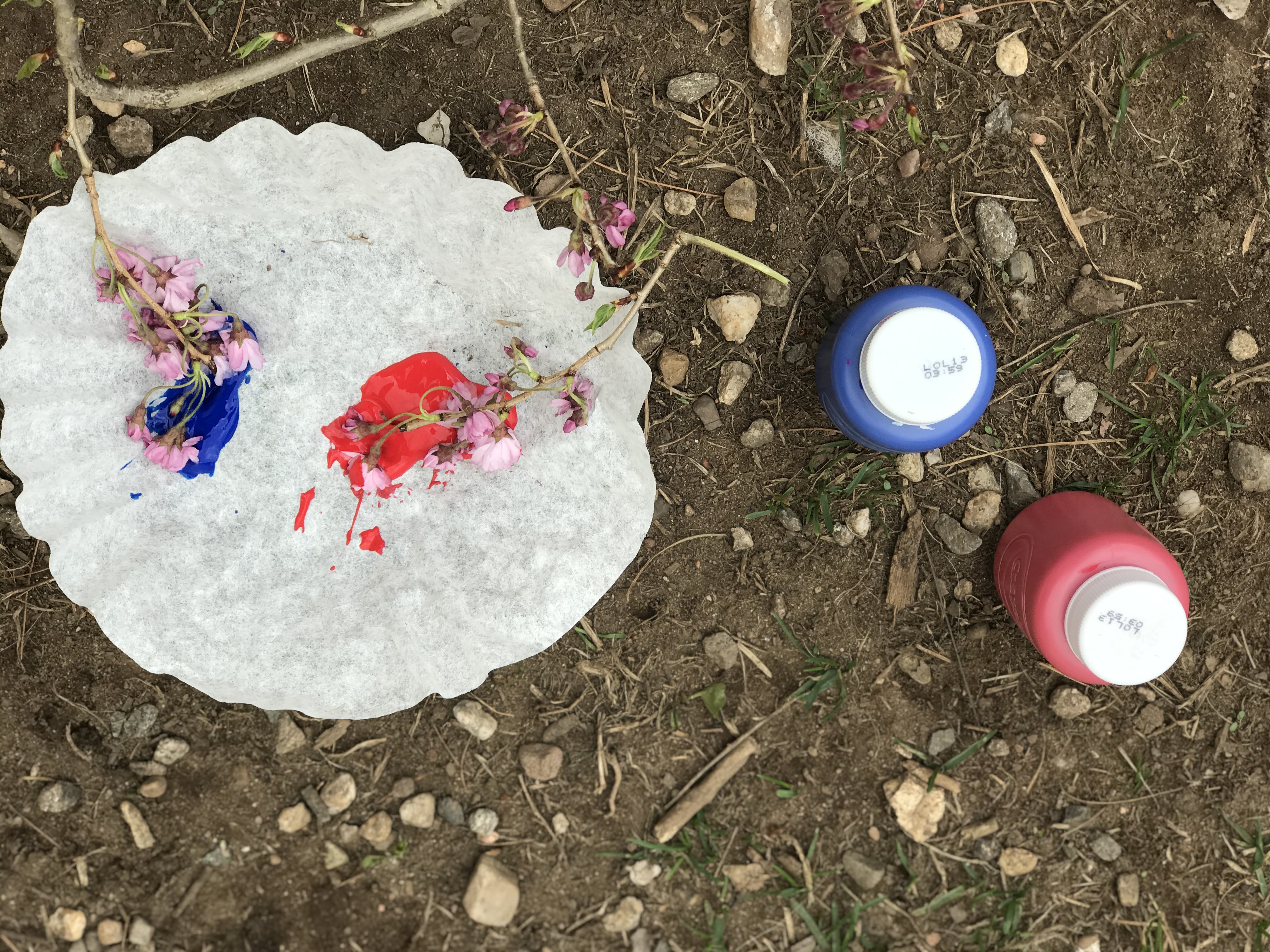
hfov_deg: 33.8
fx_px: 2091
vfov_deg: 25.7
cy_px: 476
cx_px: 635
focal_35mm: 57
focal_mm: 6.6
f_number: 2.8
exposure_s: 1/146
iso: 20
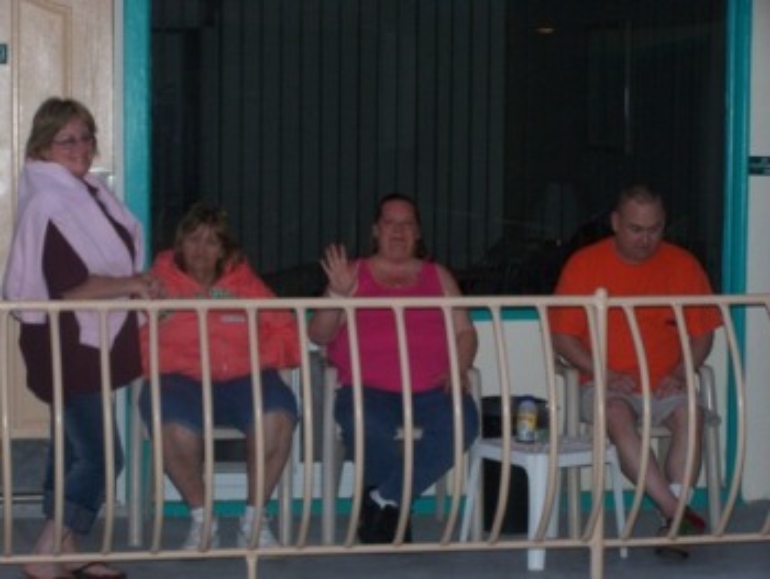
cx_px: 385
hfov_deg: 20.9
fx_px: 2092
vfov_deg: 15.7
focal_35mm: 94
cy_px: 290
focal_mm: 15.6
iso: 140
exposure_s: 1/80
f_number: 3.2
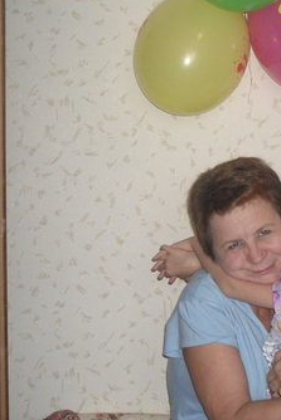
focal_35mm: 108
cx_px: 251
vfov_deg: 18.9
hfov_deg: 12.6
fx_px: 1263
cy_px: 209
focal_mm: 13.6
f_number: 5
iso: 240
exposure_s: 1/60
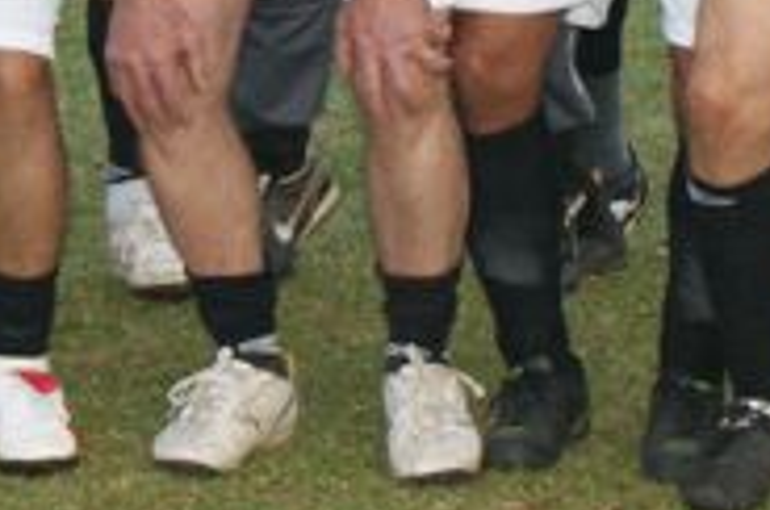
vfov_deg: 5.2
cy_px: -228
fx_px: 5605
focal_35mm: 262
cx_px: 402
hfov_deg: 7.9
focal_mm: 35
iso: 400
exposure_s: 1/60
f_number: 5.6
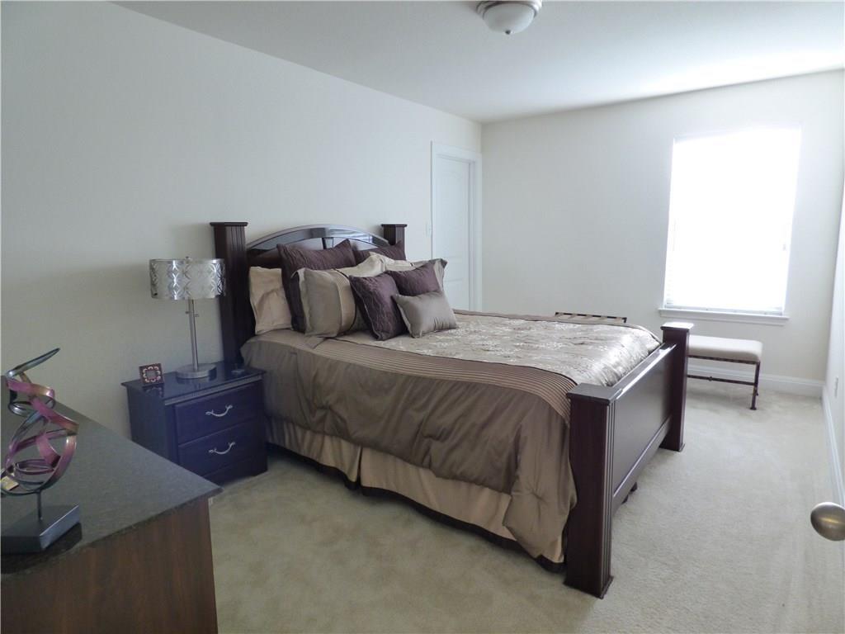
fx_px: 488
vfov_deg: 66.0
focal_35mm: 20
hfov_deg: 81.7
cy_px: 317
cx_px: 422
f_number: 2.8
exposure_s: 1/25
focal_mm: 3.58
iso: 640
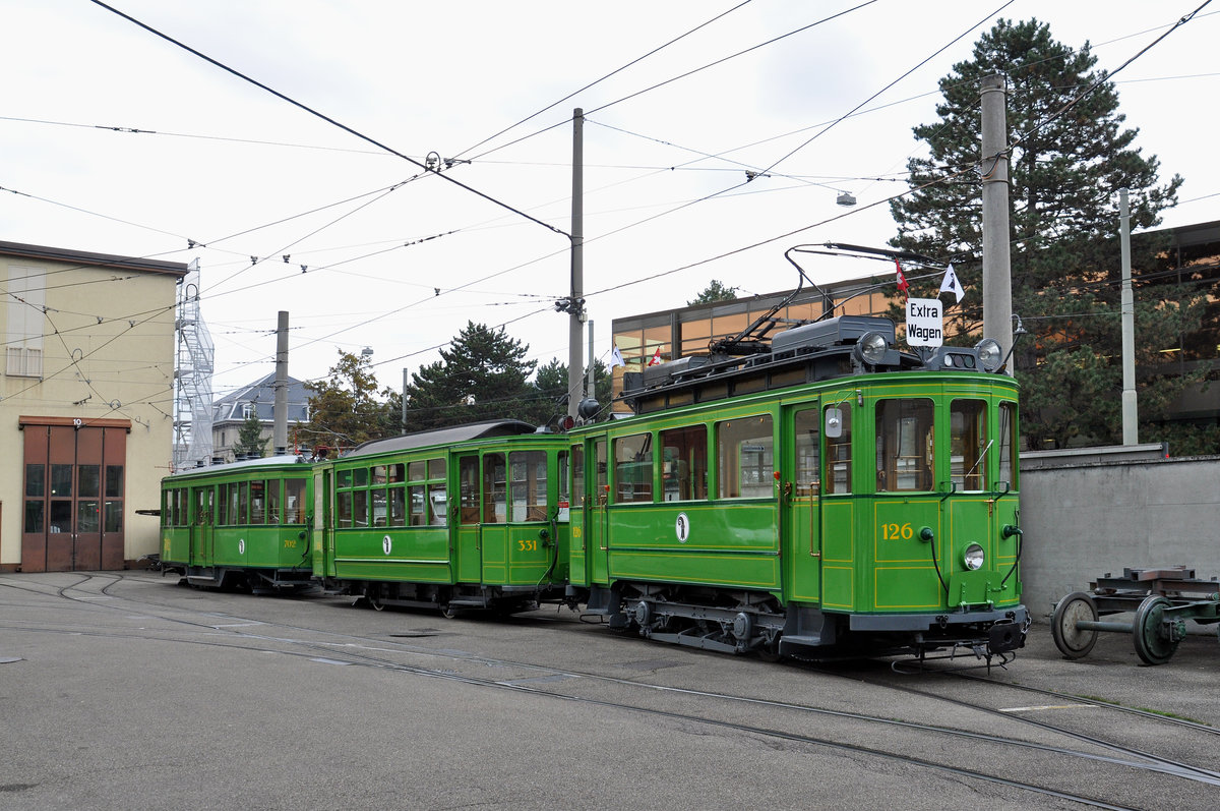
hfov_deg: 53.2
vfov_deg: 36.8
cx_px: 610
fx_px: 1218
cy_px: 406
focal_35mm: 36
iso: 400
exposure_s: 1/160
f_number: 6.3
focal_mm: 24
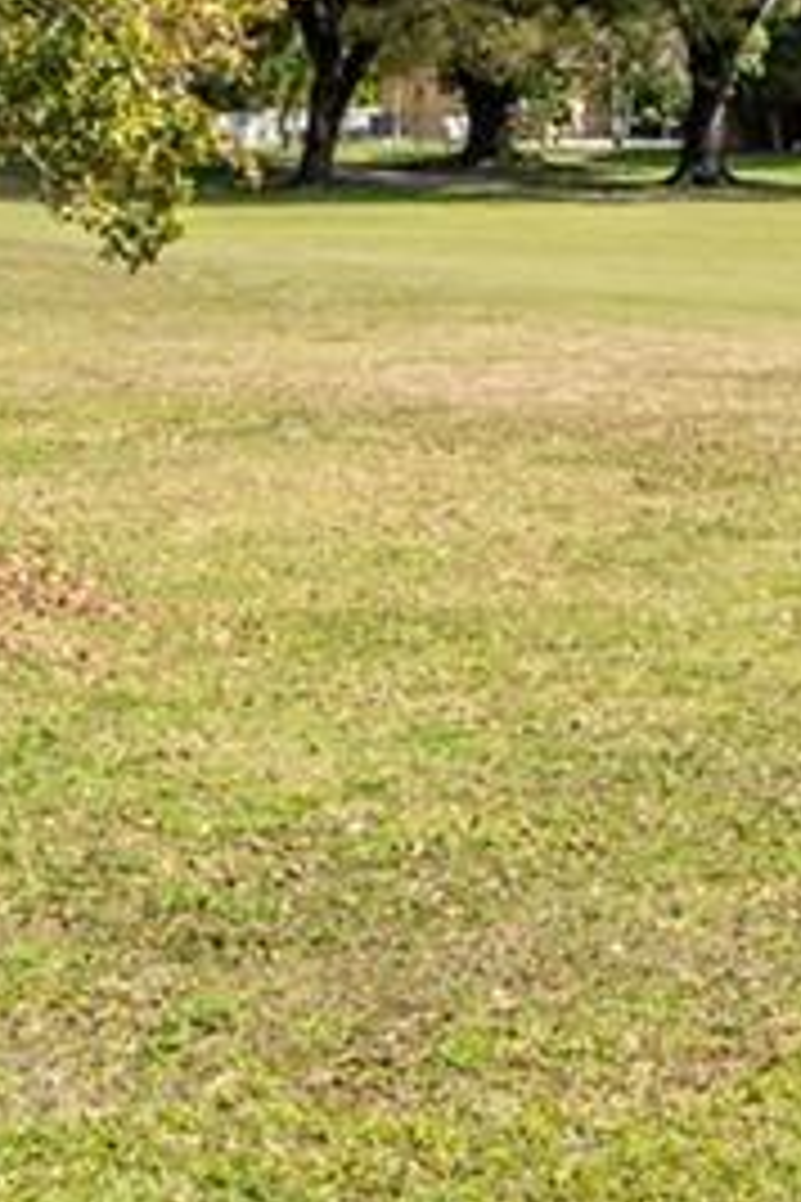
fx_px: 3204
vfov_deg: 20.9
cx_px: 1170
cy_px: 153
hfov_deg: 13.5
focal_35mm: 96
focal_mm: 16
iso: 100
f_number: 8
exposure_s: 1/250
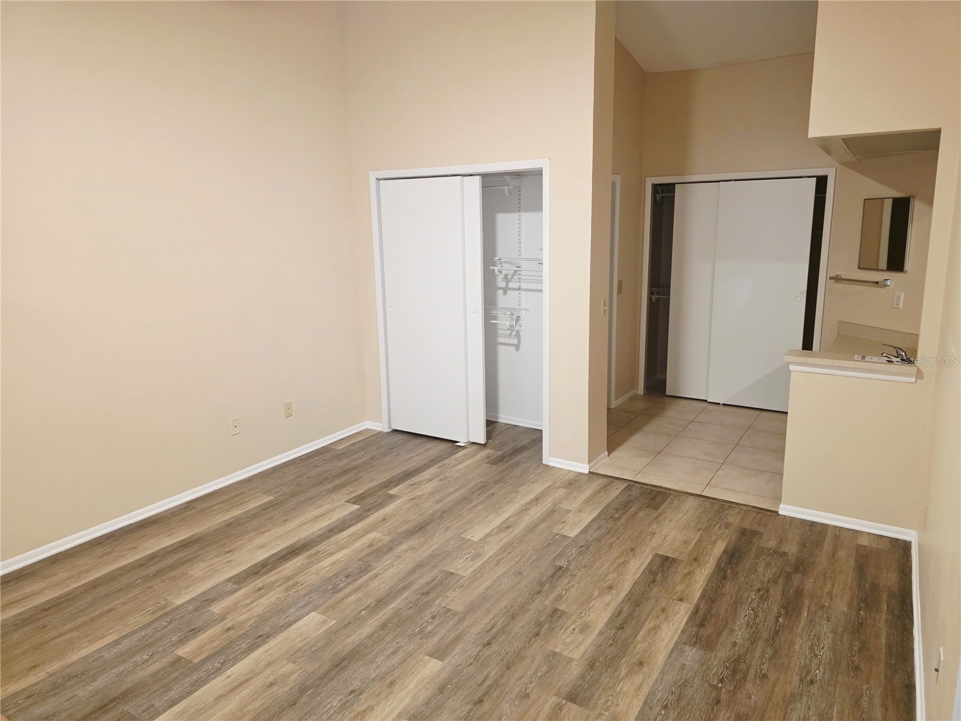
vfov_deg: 58.9
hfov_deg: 73.9
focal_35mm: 23
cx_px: 480
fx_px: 639
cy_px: 360
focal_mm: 6.3
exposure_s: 1/120
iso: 1000
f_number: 1.7
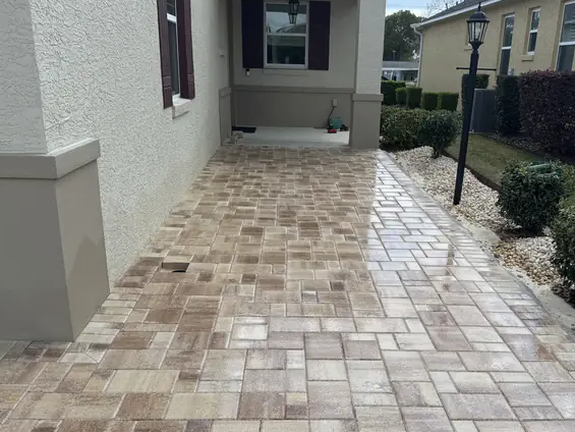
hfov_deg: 53.9
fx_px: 565
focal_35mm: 34
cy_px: 255
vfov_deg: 41.7
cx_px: 313
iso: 80
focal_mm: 6.76
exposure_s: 1/3413
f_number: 1.78
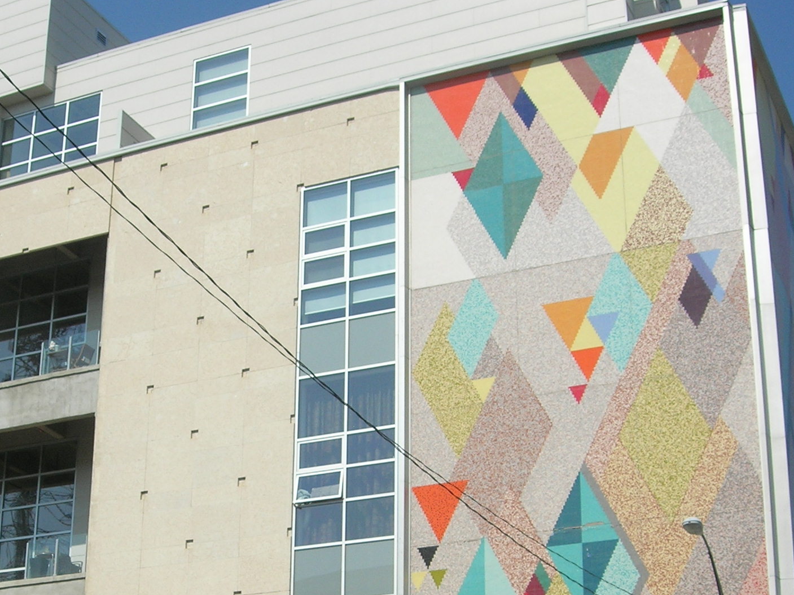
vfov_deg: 20.7
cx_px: 289
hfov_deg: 27.7
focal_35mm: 70
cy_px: 514
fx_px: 1605
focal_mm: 7.8
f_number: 4.8
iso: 64
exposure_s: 1/890
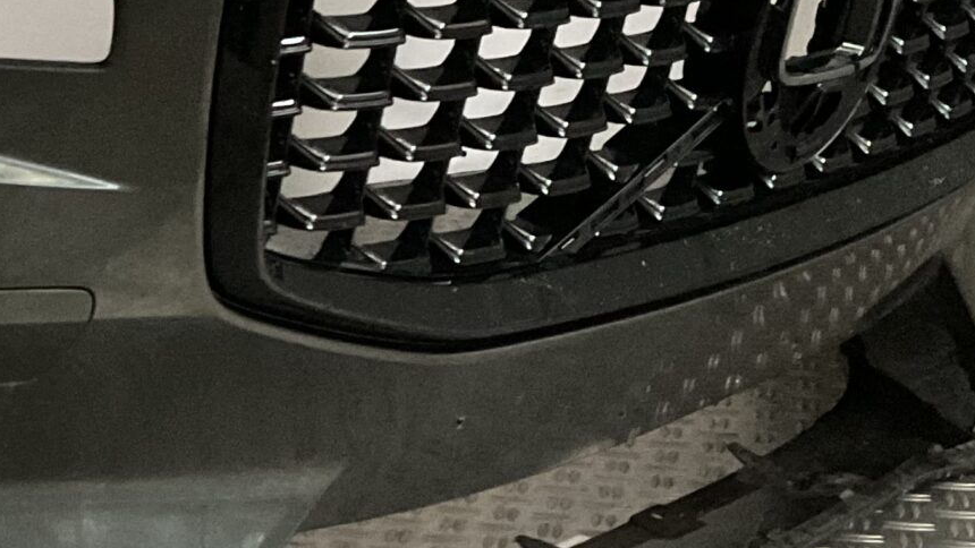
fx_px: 2430
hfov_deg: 21.2
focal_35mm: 94
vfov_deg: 12.9
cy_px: 376
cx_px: -169
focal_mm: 3
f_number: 1.8
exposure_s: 1/25
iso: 500
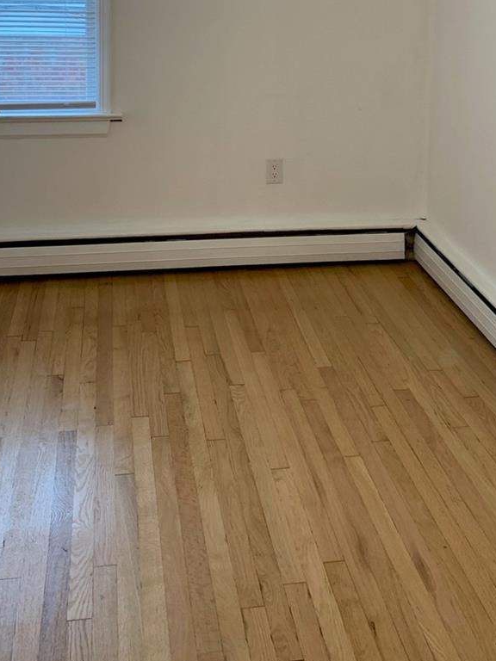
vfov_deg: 35.2
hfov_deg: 27.9
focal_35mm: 52
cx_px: 327
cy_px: 96
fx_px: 993
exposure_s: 1/60
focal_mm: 4.25
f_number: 1.8
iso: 50
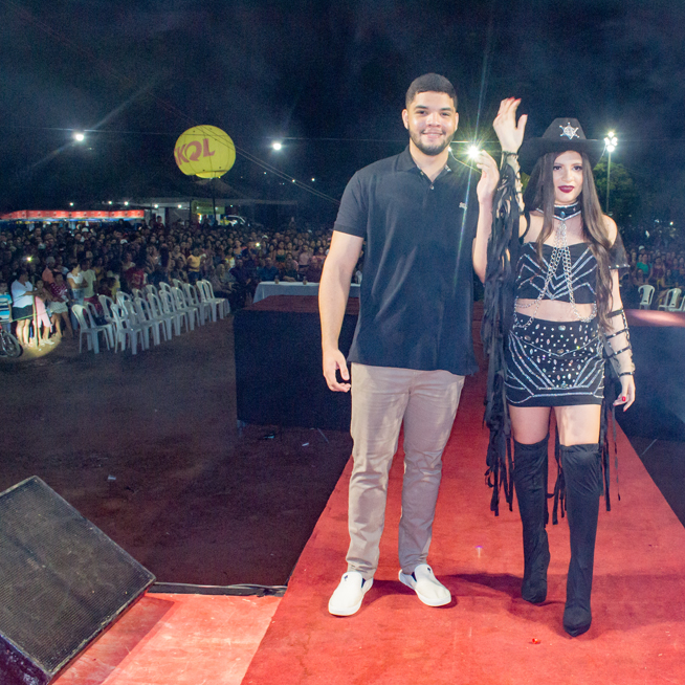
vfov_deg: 42.8
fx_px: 873
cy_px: 343
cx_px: 484
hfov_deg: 42.0
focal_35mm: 39
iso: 1400
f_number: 8
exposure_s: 1/60
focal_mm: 20
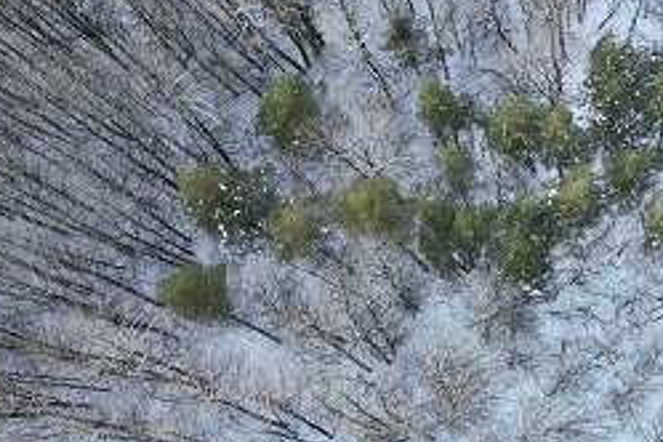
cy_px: 498
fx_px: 976
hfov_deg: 34.7
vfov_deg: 23.7
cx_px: 634
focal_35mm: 53
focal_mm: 8.38
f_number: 2.8
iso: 100
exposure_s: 1/160
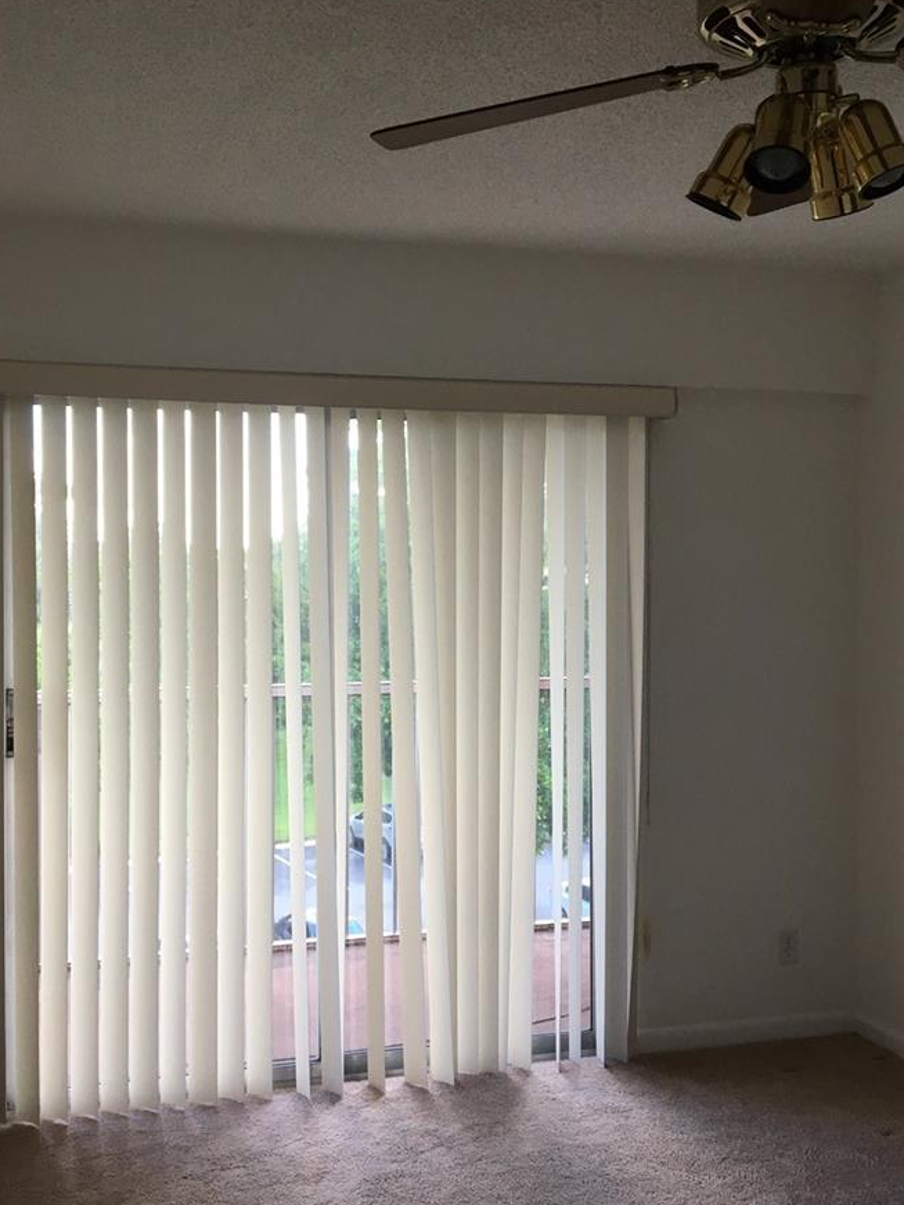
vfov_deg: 46.8
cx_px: 454
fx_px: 1392
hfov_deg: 36.0
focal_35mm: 40
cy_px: 593
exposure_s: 1/40
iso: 25
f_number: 2.2
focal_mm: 4.15
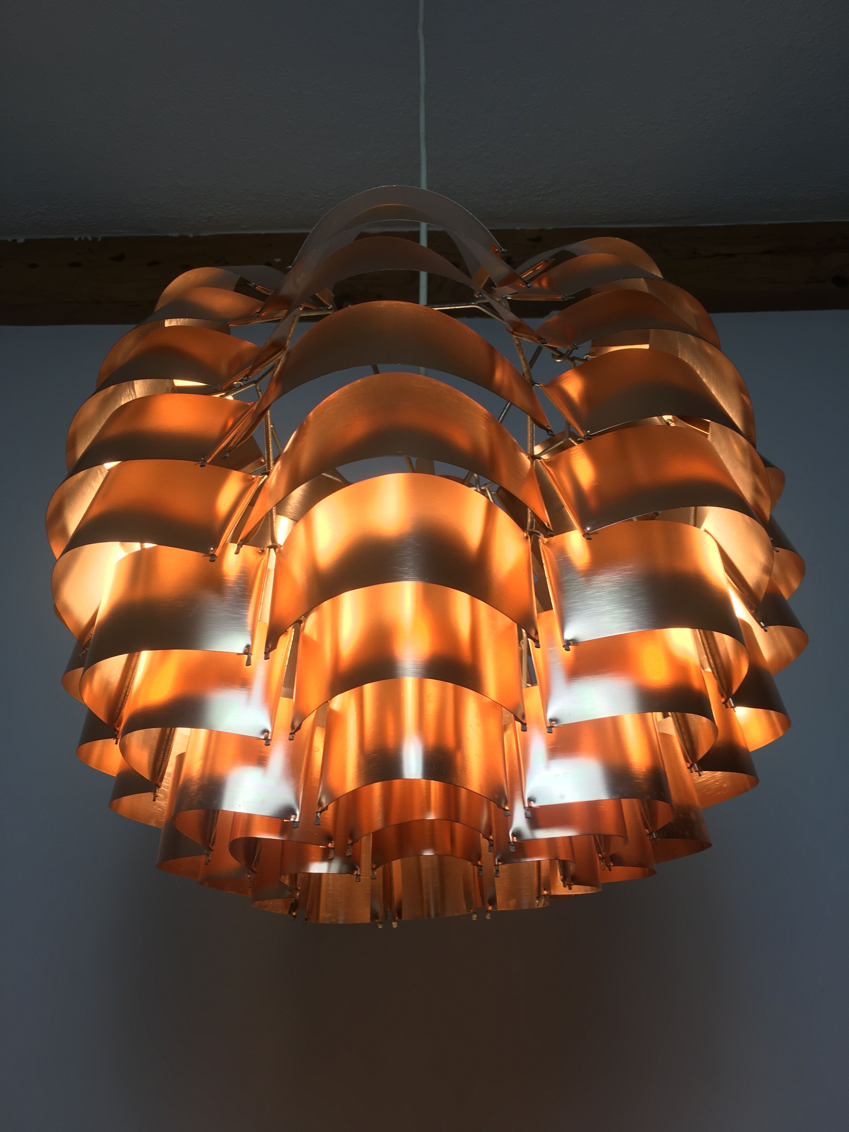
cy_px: 566
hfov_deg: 48.2
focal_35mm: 29
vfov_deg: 61.7
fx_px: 948
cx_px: 424
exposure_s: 1/100
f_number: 2.2
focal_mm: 4.15
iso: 32
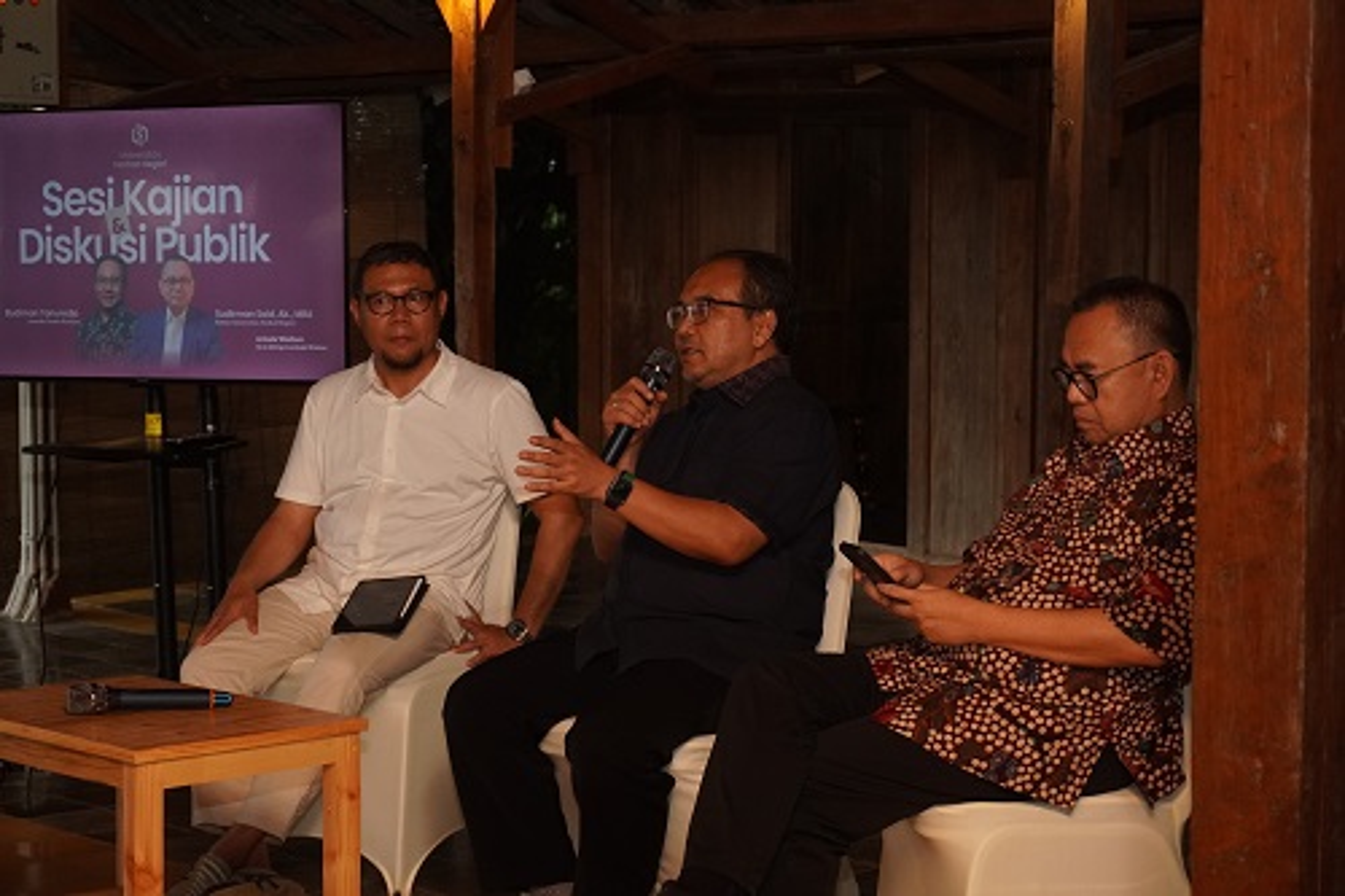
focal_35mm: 75
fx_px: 2801
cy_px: 448
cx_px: 672
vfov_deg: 18.2
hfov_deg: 27.0
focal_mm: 50
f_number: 5.6
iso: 1600
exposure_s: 1/125
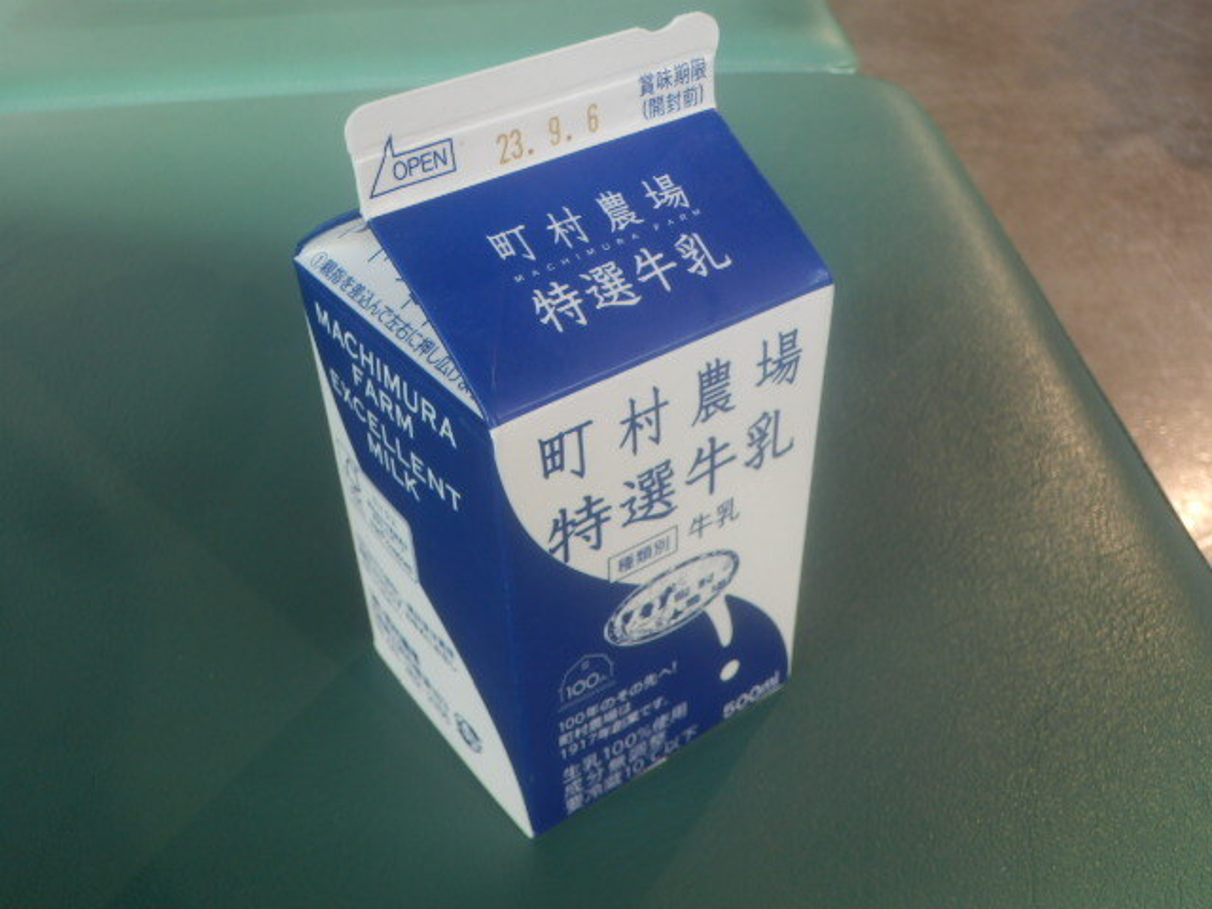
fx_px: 1471
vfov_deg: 34.3
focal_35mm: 42
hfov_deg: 44.8
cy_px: 454
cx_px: 606
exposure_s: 1/40
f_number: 4
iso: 100
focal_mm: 7.4
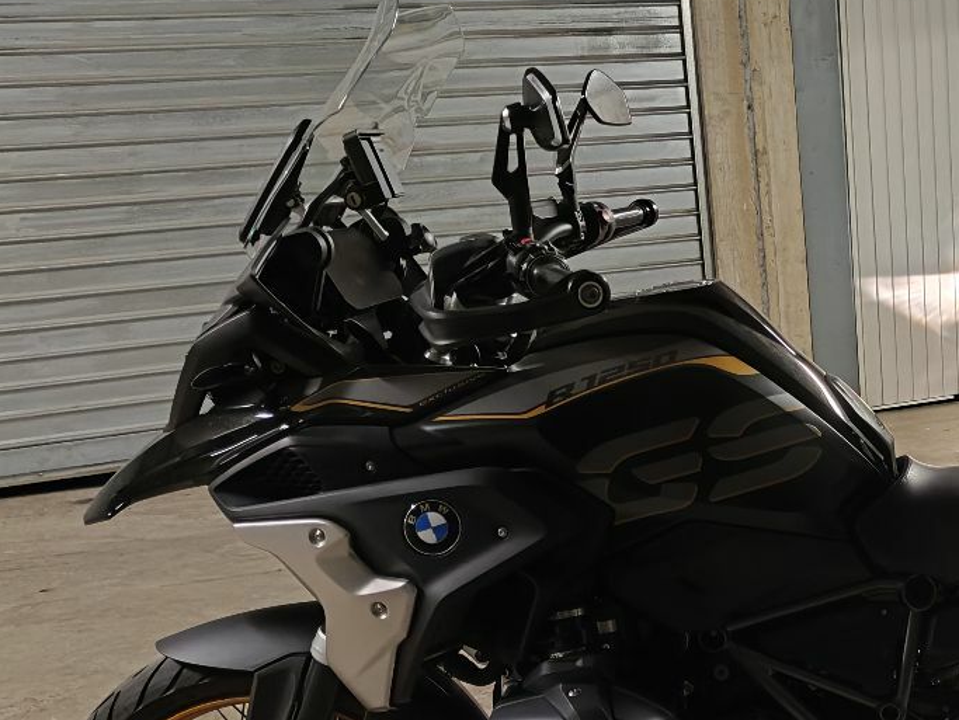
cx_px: 873
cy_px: 496
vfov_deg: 31.9
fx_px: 1247
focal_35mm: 45
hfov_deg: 38.9
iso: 1940
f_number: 1.8
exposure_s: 1/50
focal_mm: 4.68
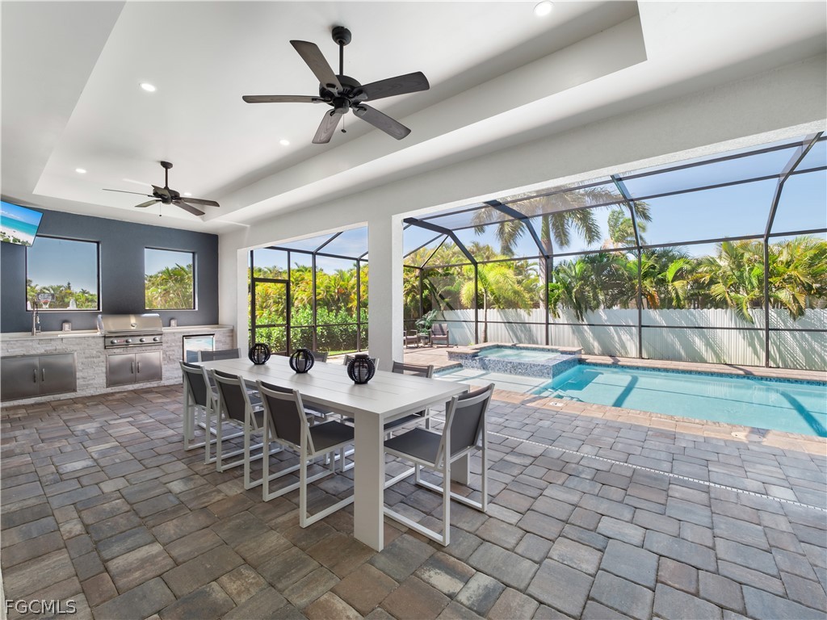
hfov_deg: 102.1
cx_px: 414
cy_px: 310
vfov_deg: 85.7
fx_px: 334
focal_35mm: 14
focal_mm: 7
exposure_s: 1/25
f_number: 7.1
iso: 200
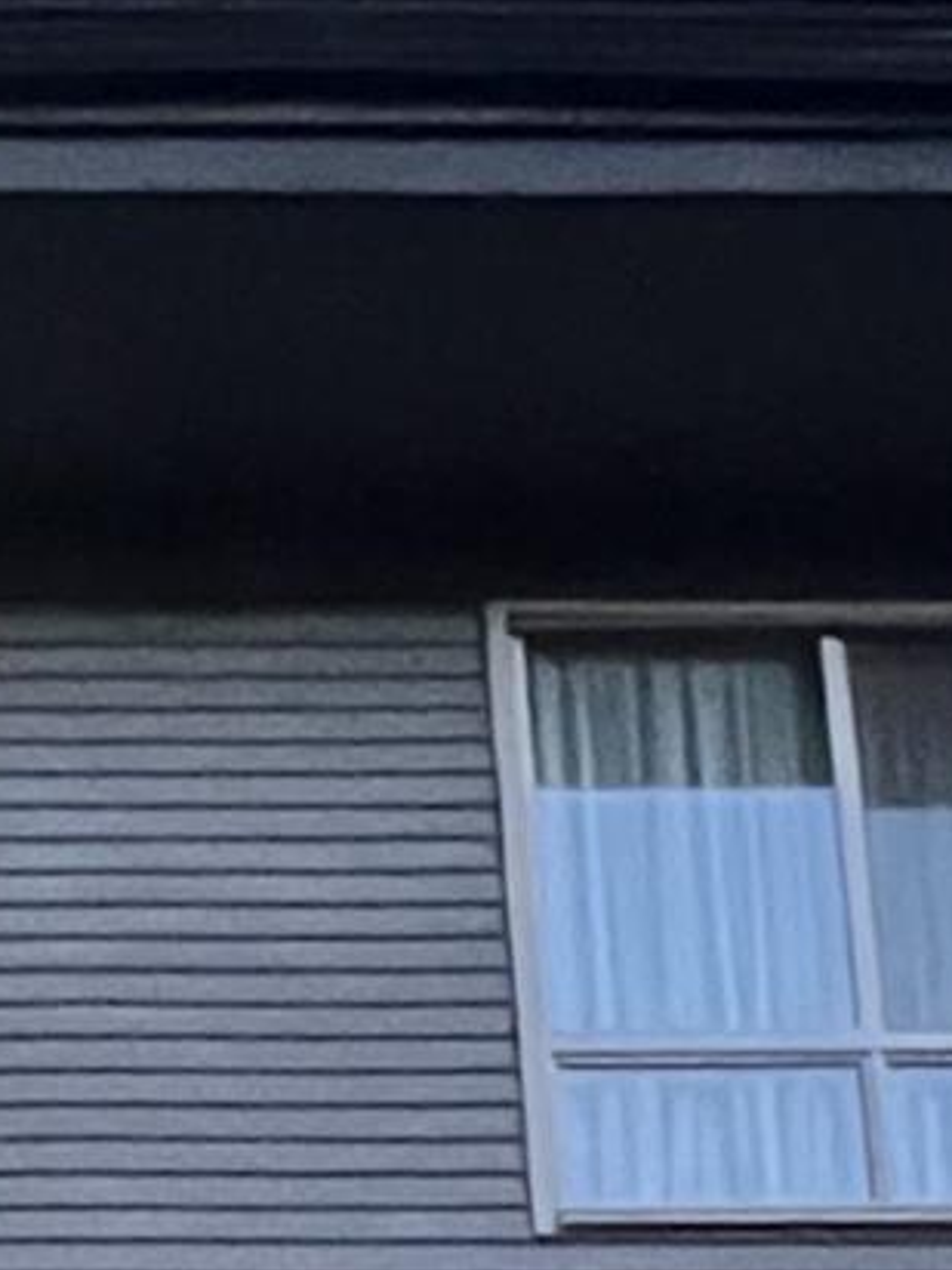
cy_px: 2657
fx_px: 3557
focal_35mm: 97
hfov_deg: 14.1
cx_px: -533
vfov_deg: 15.5
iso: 2500
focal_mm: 1.57
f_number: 1.8
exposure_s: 1/15
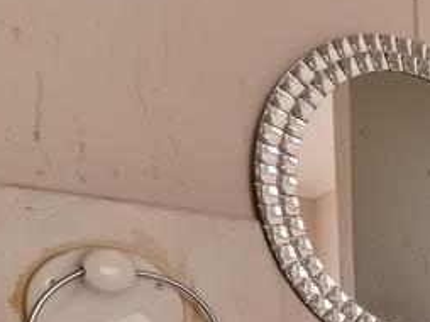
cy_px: 376
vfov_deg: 30.4
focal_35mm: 41
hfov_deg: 35.6
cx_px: 520
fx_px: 509
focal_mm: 2.2
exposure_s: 1/33
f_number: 2.2
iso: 640
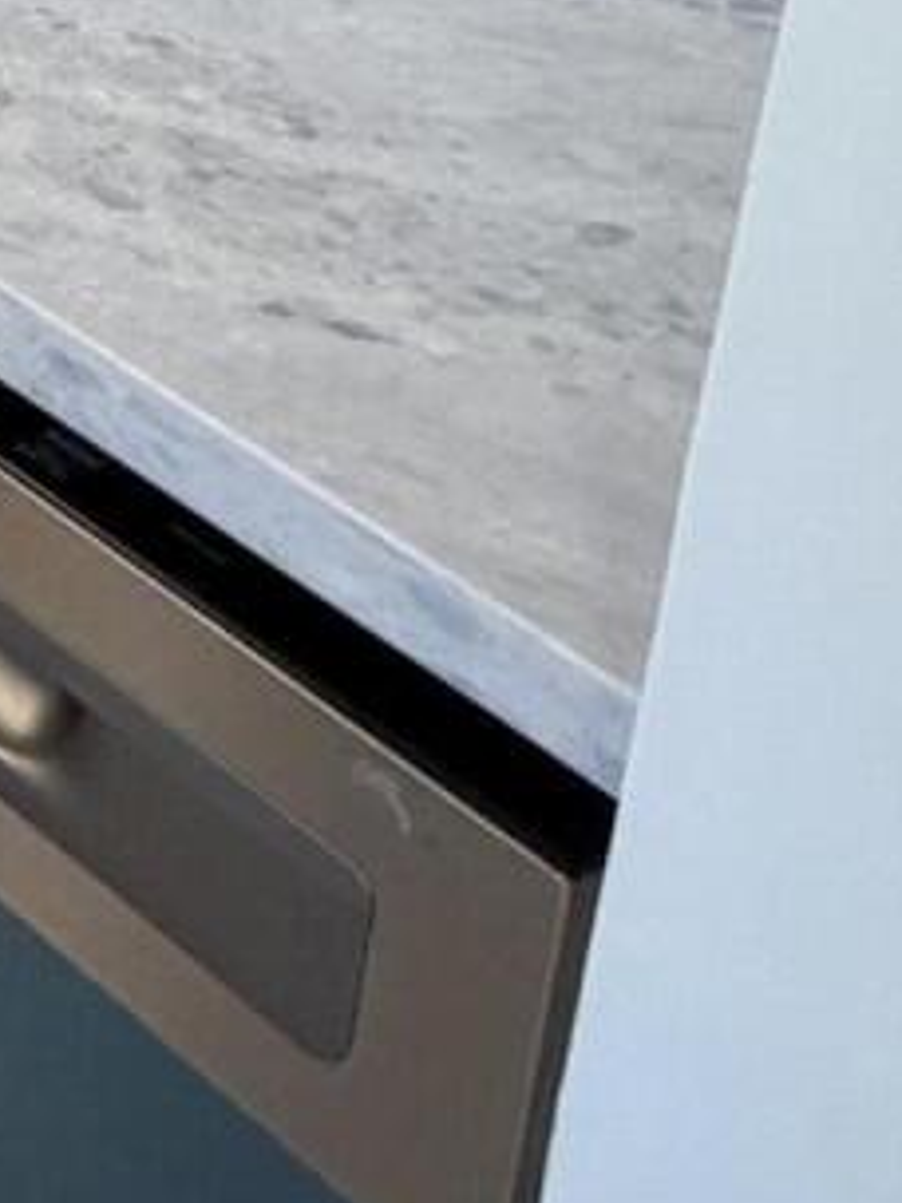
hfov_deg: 11.6
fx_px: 3196
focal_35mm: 92
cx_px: -1555
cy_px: -886
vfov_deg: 17.7
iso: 160
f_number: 2.2
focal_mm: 2.22
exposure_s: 1/120
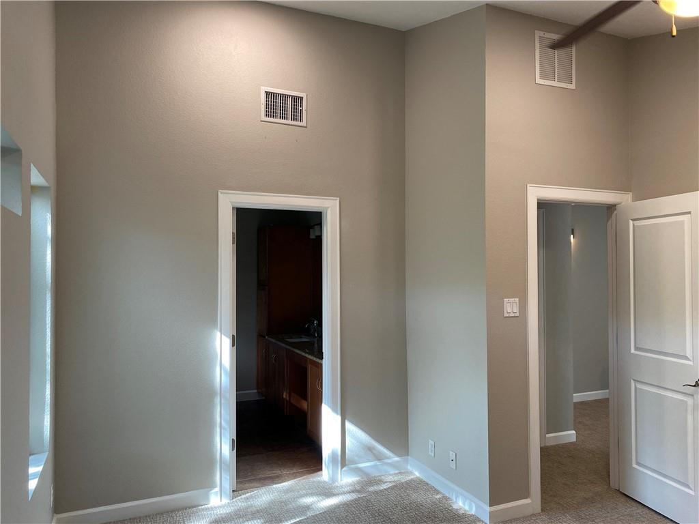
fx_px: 525
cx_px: 350
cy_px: 262
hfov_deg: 67.3
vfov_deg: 53.1
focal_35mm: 26
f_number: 1.8
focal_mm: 4.25
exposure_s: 1/120
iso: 125
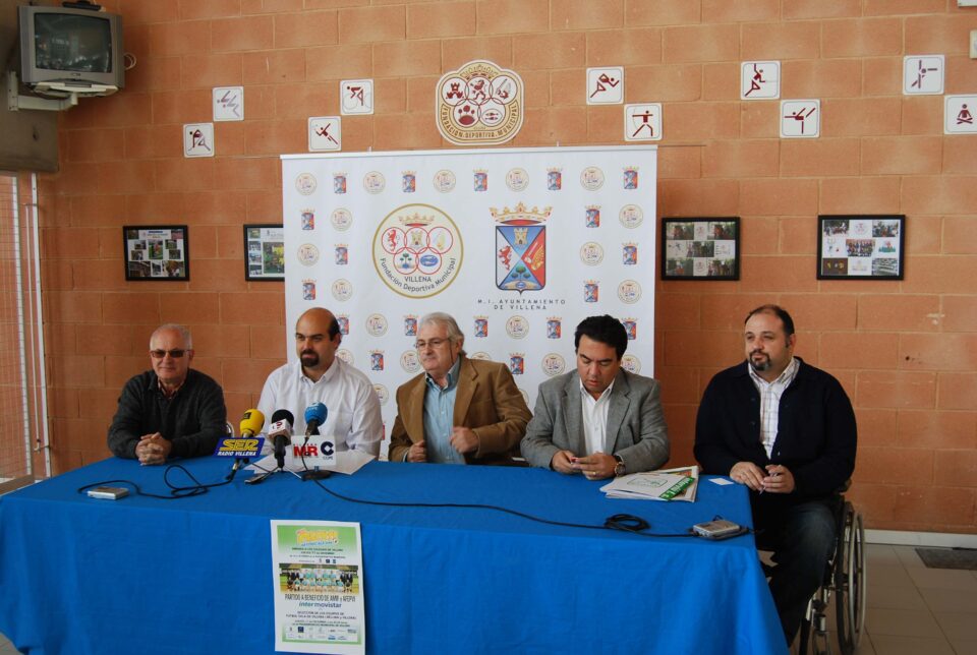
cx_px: 488
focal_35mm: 34
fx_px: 938
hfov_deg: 55.0
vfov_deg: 38.5
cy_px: 328
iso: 200
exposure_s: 1/100
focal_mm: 23
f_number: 5
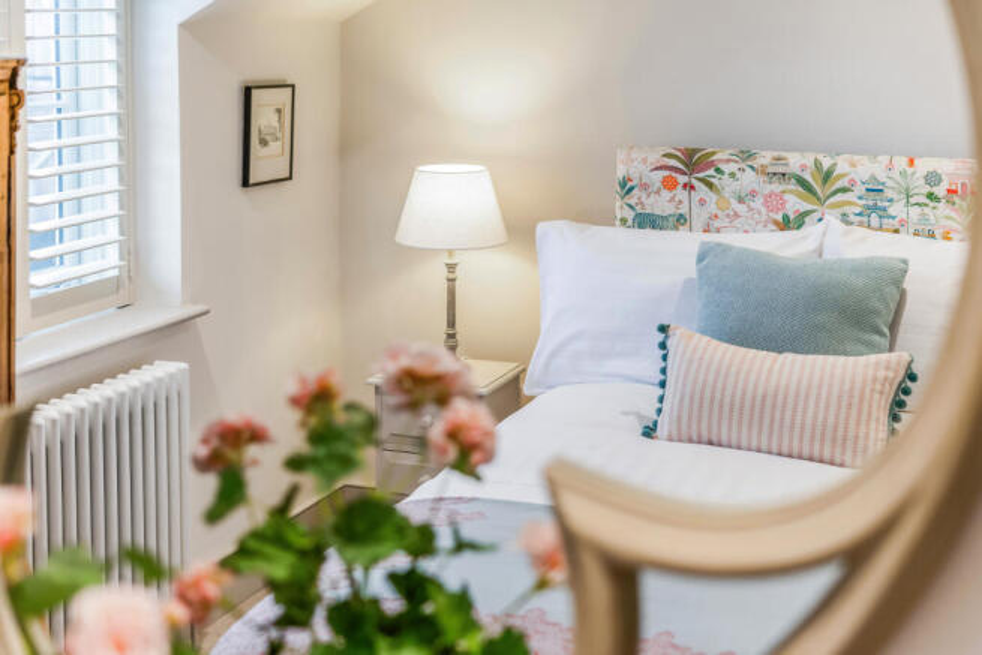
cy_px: 328
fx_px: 1364
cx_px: 491
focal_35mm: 50
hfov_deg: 39.6
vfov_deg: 27.0
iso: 100
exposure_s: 1/80
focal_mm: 50
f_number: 2.8
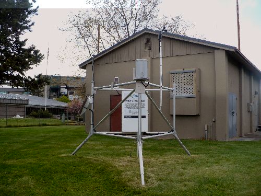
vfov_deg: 38.7
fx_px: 279
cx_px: 130
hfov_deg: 50.1
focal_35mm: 37
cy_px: 98
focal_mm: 6.1
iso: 100
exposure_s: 1/500
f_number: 2.8
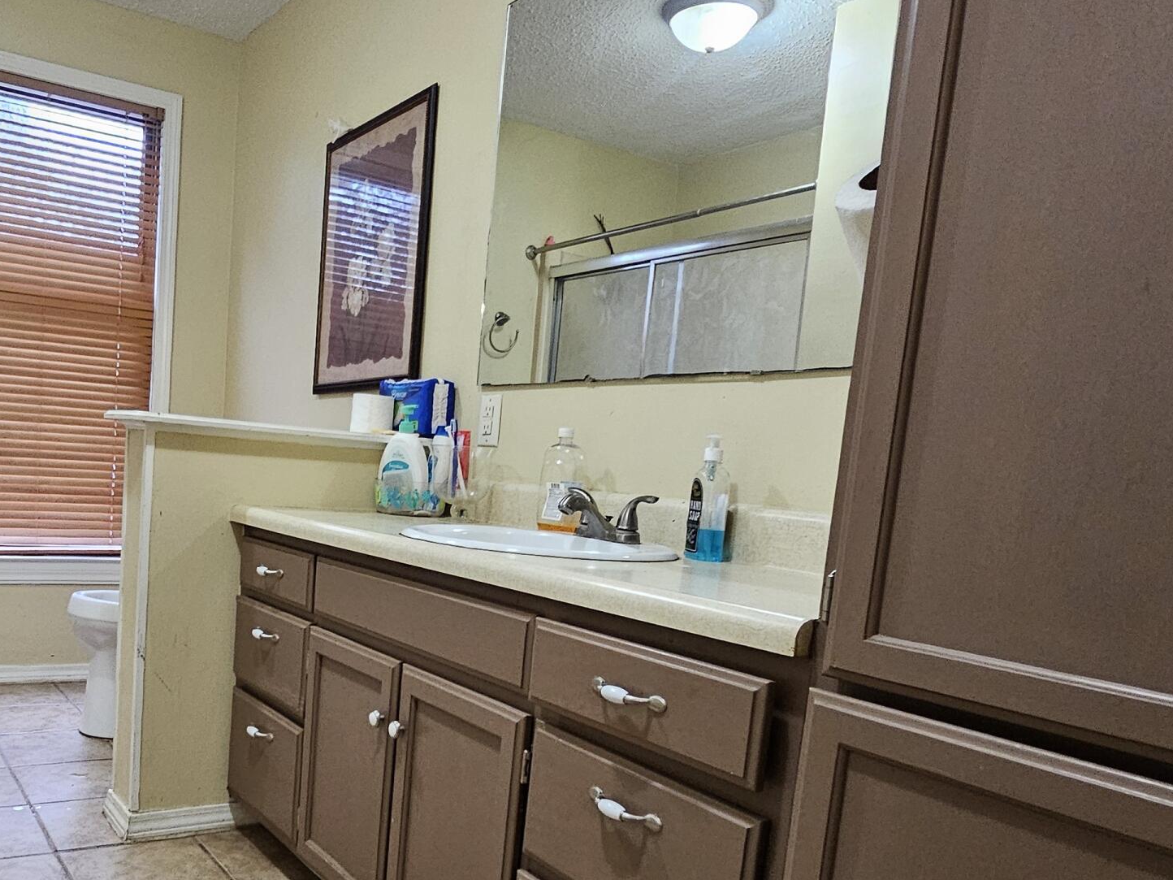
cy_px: 599
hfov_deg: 63.3
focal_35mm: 27
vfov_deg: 50.3
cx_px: 370
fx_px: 915
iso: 640
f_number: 2.2
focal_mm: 2.2
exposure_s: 1/30
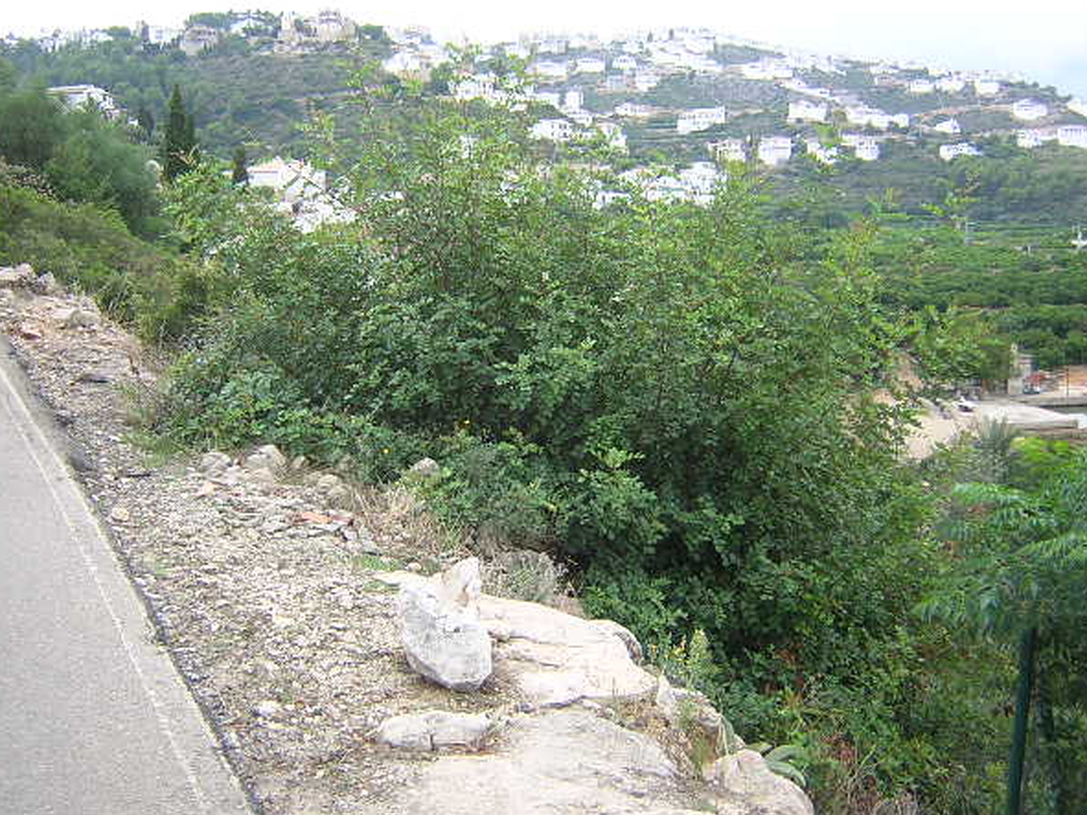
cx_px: 509
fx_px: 1224
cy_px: 394
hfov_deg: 47.8
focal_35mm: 39
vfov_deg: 36.8
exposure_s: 1/212
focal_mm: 4.7
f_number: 2.6
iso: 100
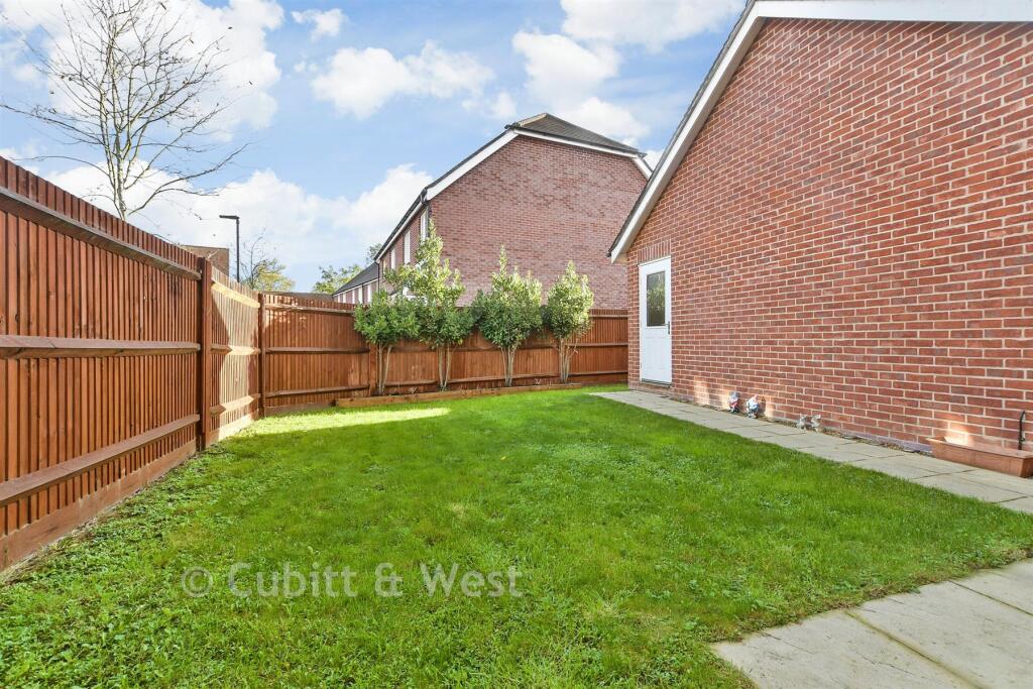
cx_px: 516
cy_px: 344
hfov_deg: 100.4
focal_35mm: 15
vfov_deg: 77.3
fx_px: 430
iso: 160
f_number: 8
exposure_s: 1/40
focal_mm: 10
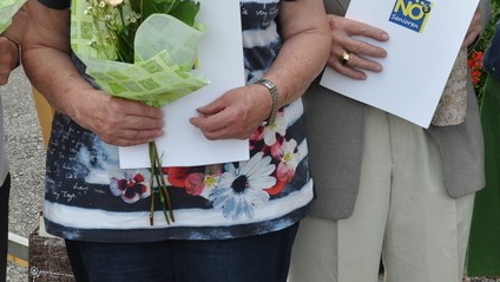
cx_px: 331
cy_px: -20
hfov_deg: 20.1
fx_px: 1406
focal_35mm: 106
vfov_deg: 11.3
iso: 200
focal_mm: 28
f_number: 7.1
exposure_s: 1/200
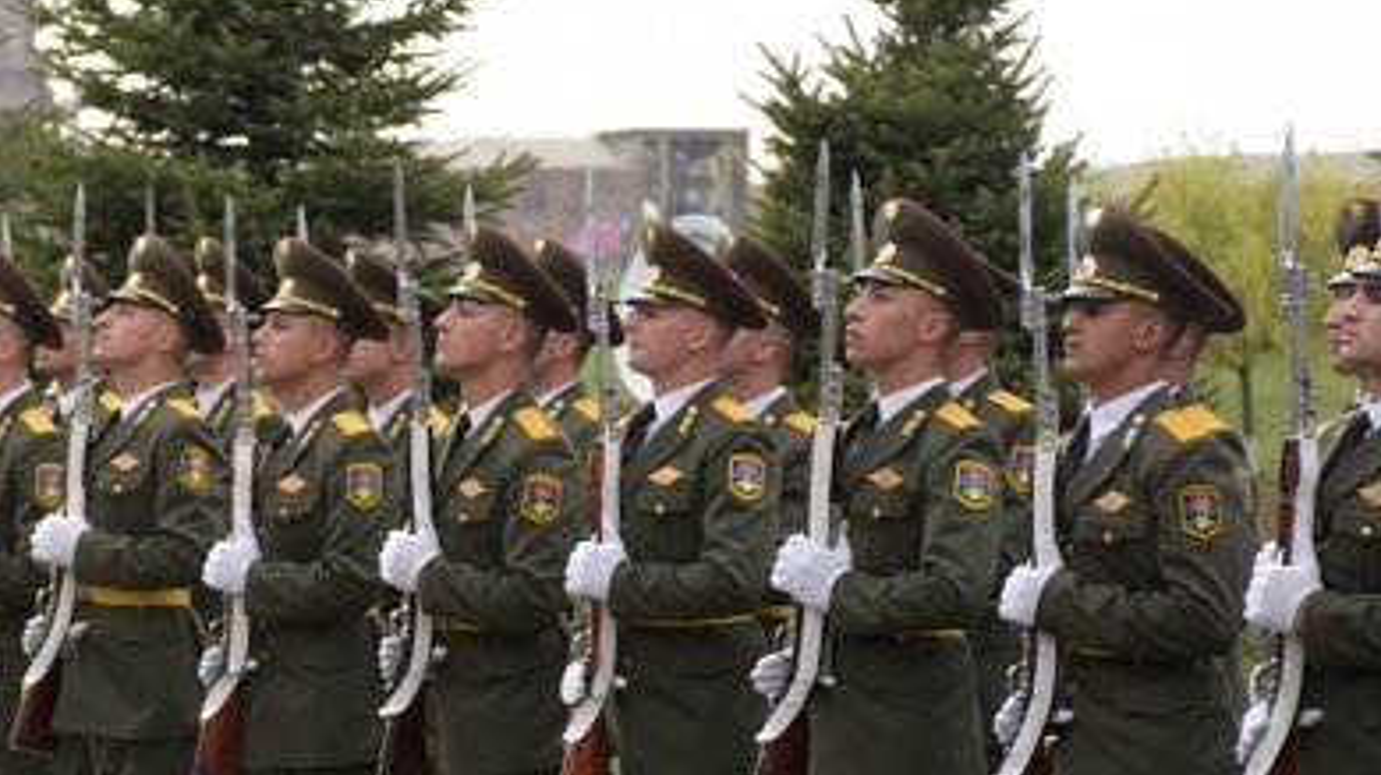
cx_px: 110
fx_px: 8861
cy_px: 648
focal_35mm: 242
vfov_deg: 5.0
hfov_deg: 8.9
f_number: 5
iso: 140
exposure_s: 1/250
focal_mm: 75
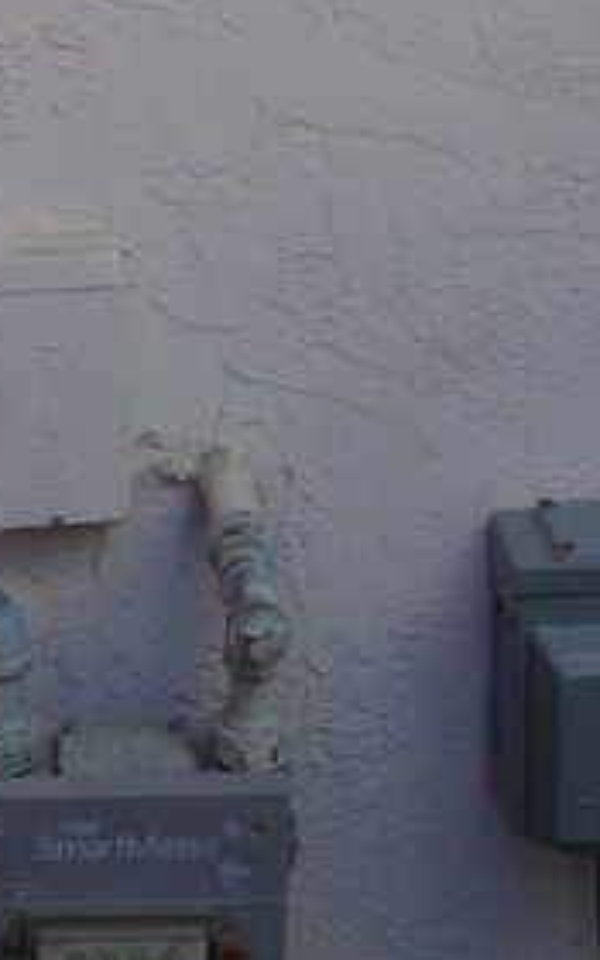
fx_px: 3270
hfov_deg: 10.5
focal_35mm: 125
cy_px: -302
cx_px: 247
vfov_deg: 15.8
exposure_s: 1/324
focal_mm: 4.12
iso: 50
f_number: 2.4
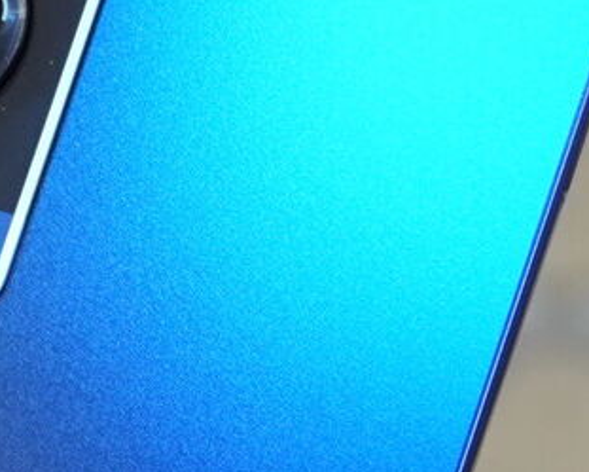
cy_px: 542
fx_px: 4392
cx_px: 114
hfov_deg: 7.7
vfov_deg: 6.1
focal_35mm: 252
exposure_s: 1/160
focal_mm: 29
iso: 400
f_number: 5
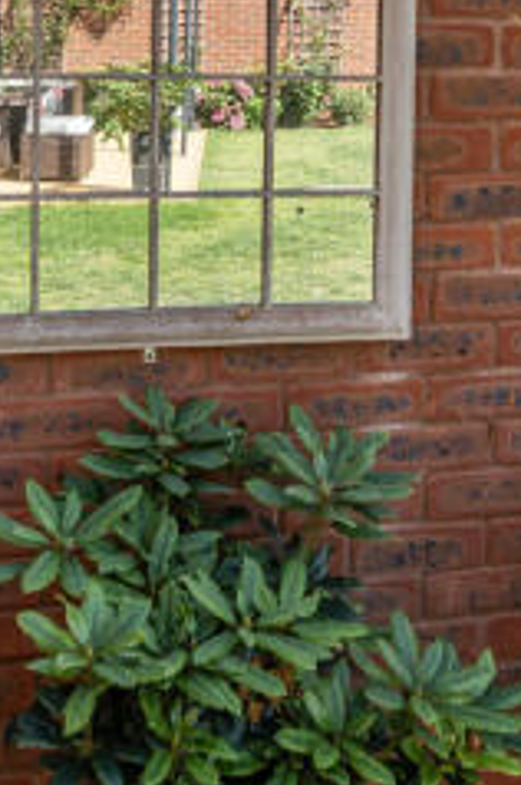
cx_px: 203
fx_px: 1241
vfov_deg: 33.5
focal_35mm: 57
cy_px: 97
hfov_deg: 23.7
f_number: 8
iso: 400
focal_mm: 21
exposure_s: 1/400
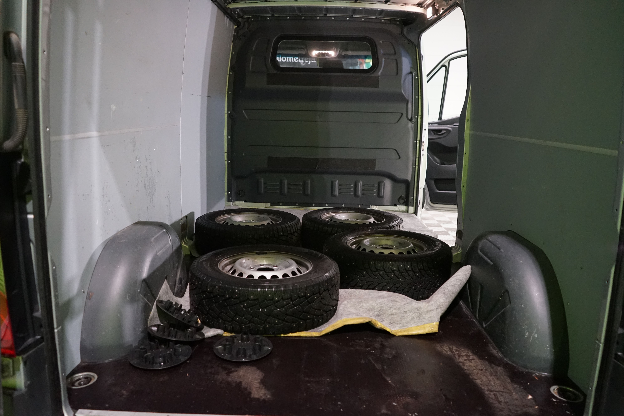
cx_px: 312
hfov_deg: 65.5
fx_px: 485
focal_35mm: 28
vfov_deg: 46.4
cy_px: 208
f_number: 3.5
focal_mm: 28
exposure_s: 1/160
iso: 4000
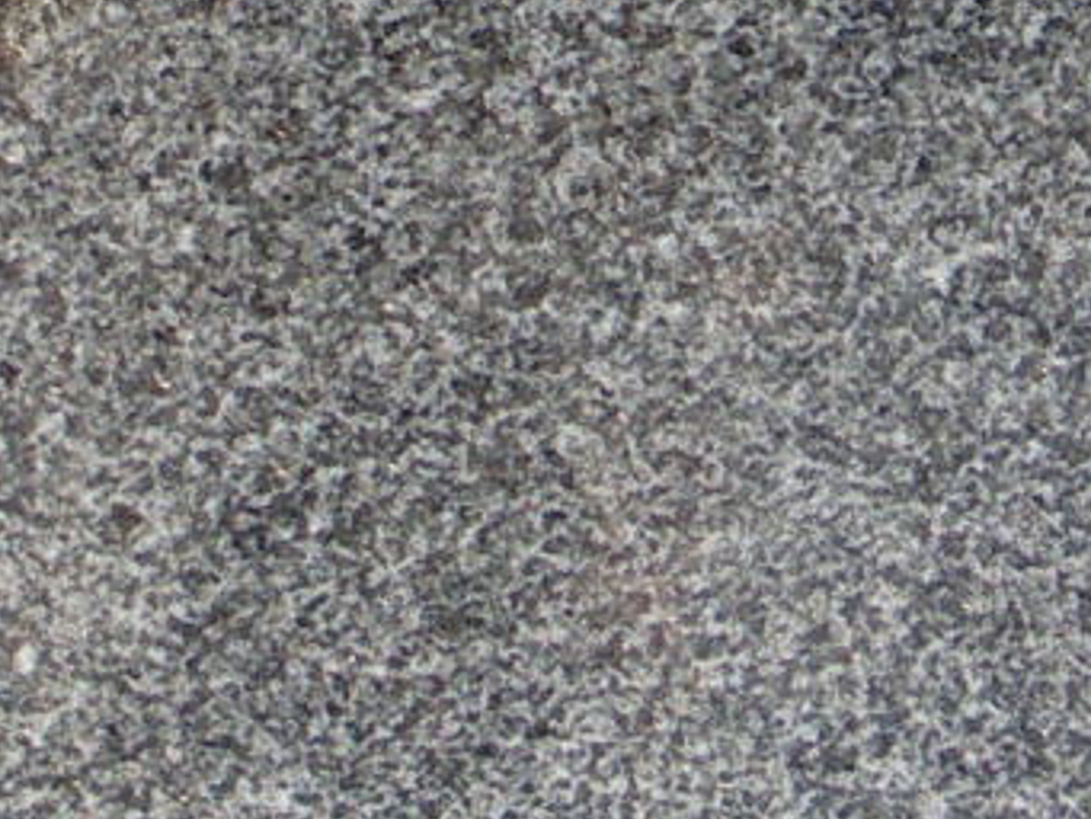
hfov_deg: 5.3
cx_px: 1123
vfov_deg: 3.9
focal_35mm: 375
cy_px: -633
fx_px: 11823
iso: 100
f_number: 4
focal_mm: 20.8
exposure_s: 1/125
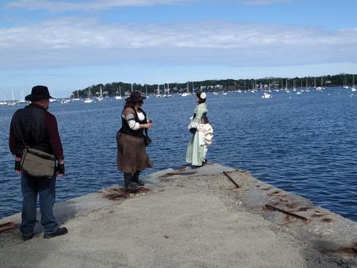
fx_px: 444
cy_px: 134
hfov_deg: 43.8
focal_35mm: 43
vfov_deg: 33.6
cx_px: 178
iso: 100
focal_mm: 7.9
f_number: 11
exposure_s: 1/160
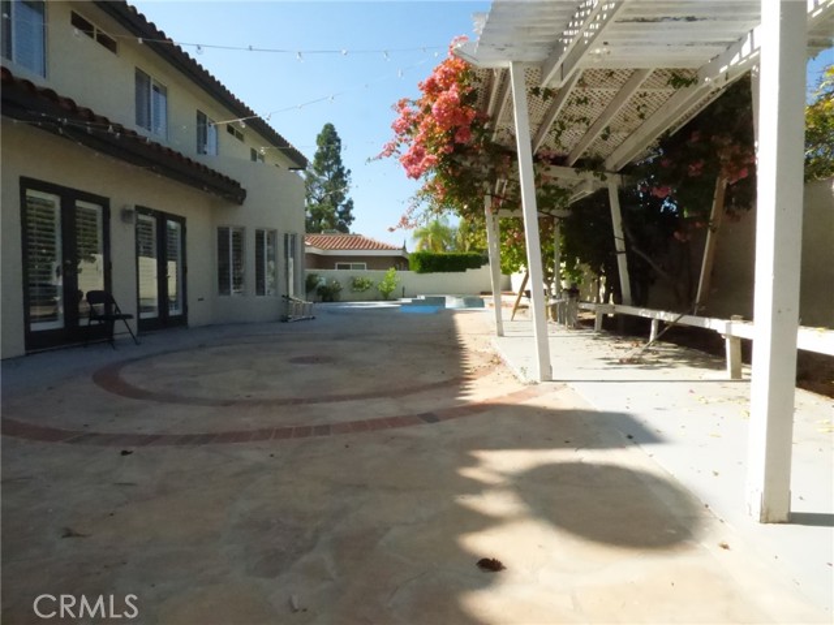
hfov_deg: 81.7
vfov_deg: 66.0
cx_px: 417
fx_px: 482
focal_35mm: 20
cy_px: 312
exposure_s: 1/2000
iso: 1600
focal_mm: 3.58
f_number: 8
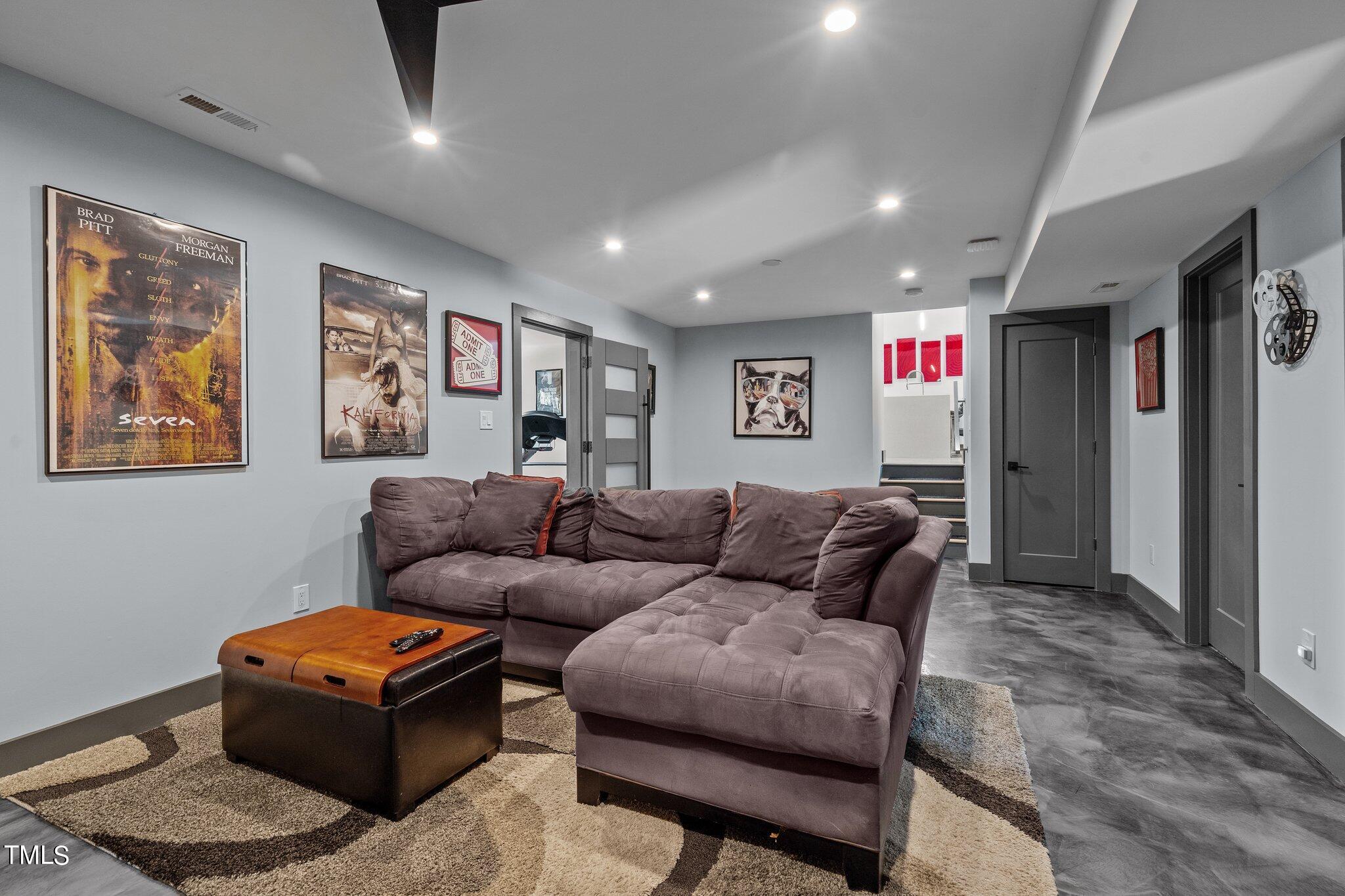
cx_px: 672
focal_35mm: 16
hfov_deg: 96.7
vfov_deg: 73.7
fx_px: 598
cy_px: 448
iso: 400
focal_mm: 16
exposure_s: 2
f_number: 8
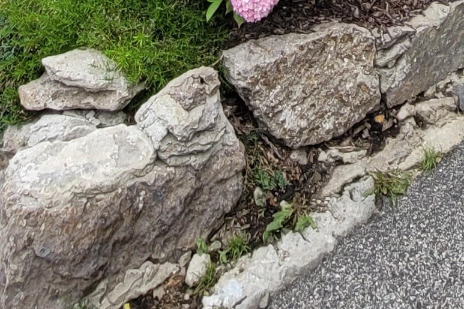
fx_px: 902
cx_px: 344
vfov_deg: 11.9
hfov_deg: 28.5
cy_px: -572
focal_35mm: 70
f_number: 2.2
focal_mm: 1.74
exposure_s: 1/274
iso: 40
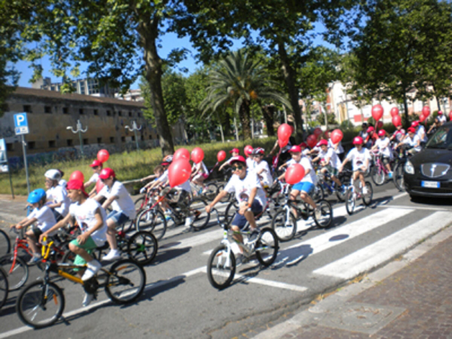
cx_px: 226
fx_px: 457
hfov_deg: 52.6
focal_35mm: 35
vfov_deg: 40.7
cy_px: 170
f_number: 4.6
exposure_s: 1/526
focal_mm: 6.3
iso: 80
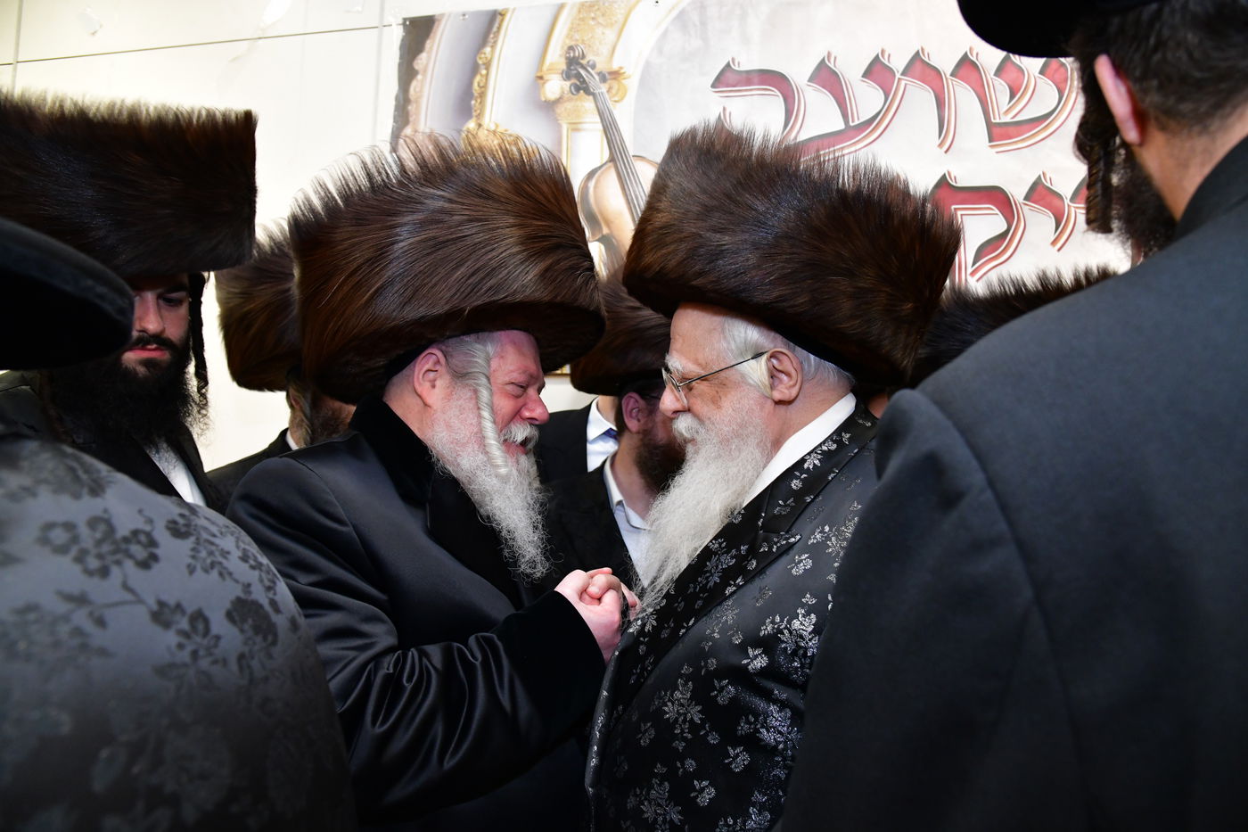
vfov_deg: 53.1
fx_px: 832
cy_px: 416
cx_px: 624
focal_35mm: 24
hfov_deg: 73.8
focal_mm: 24
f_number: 5.6
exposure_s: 1/100
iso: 3200
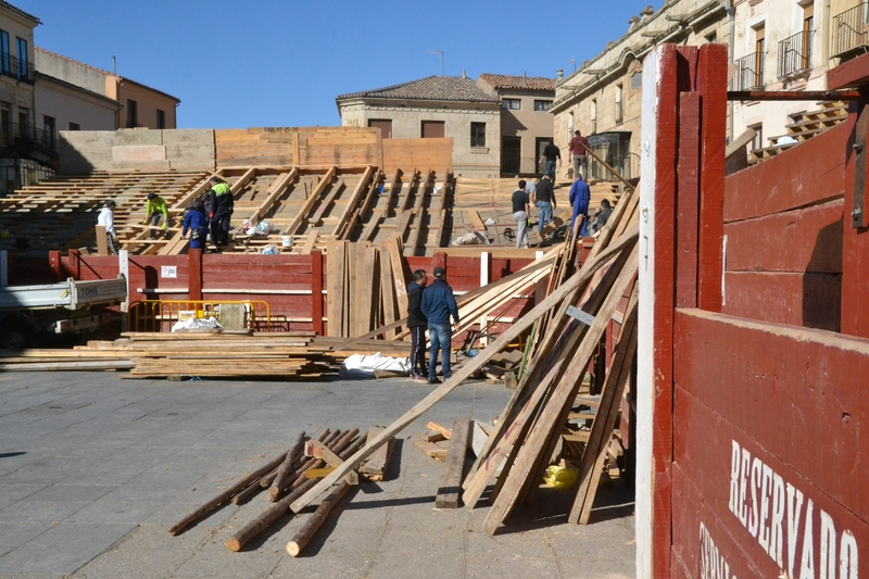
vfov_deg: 31.9
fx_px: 1014
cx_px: 434
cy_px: 290
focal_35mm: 42
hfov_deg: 46.4
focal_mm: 28
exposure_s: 1/1600
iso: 3200
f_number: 20
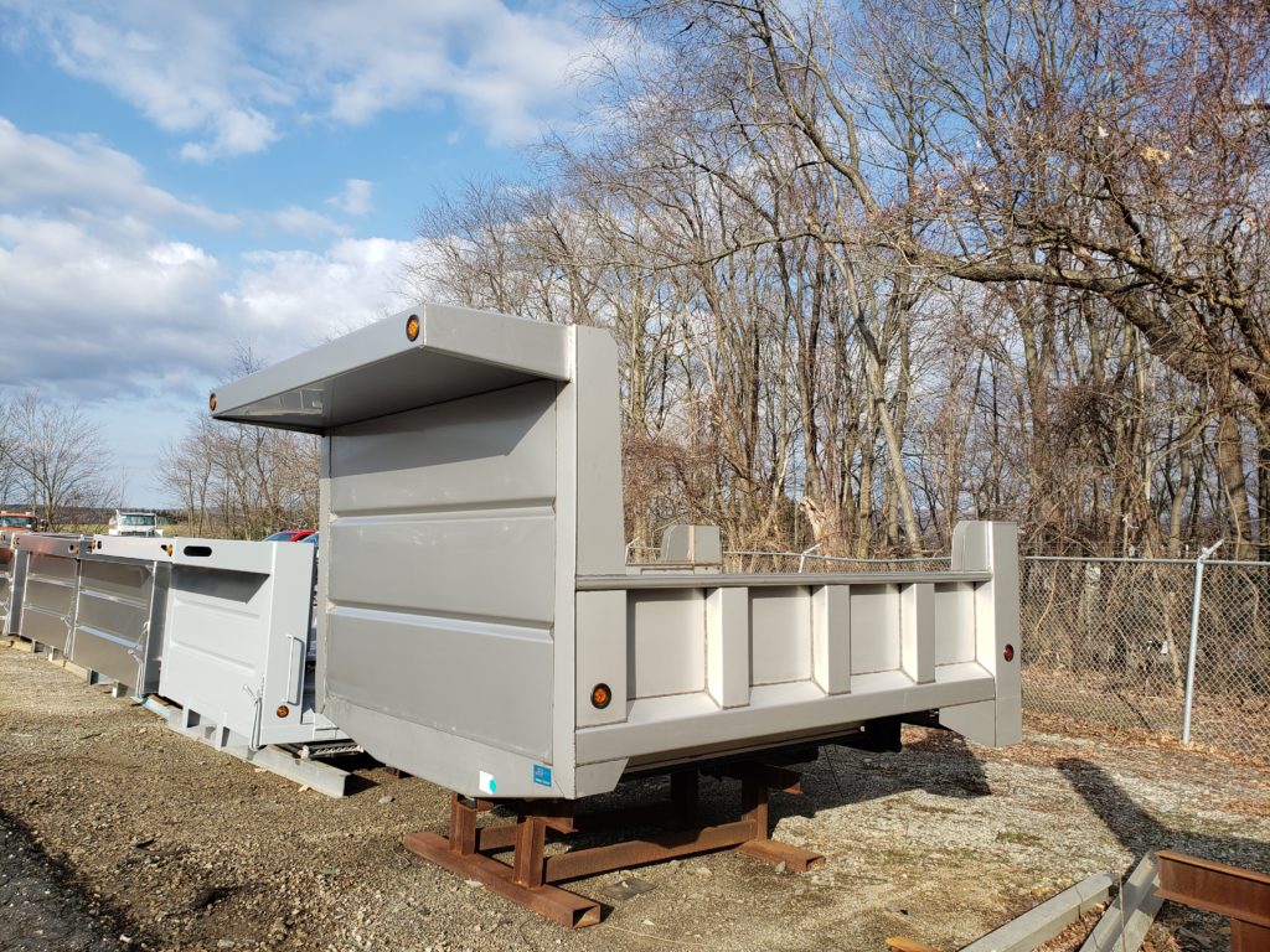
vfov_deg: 53.1
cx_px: 635
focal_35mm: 26
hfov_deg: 67.3
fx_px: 954
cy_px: 476
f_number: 2.4
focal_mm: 4.3
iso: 50
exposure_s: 1/854
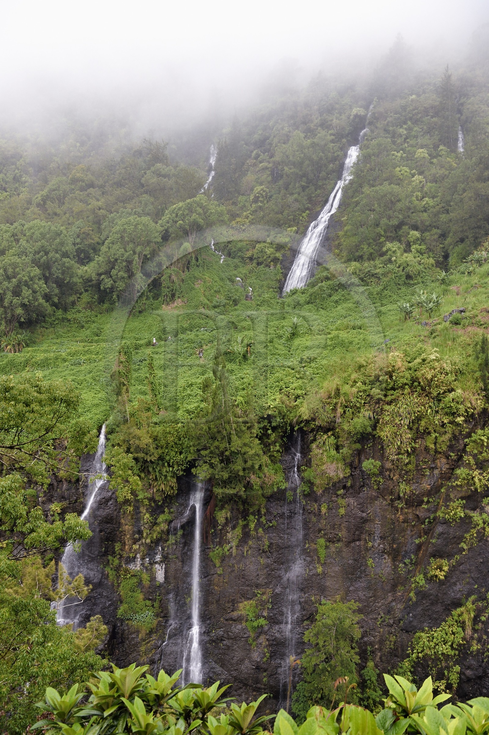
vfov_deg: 60.3
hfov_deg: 42.3
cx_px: 244
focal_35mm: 31
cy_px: 368
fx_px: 632
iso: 400
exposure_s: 1/160
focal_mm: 31
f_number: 7.1
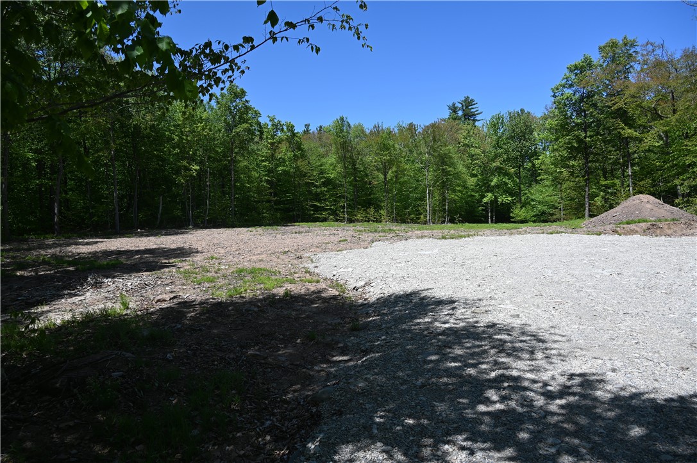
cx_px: 348
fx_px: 464
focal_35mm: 24
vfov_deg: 53.1
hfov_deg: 73.8
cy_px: 232
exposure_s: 1/250
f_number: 5.6
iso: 160
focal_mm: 24
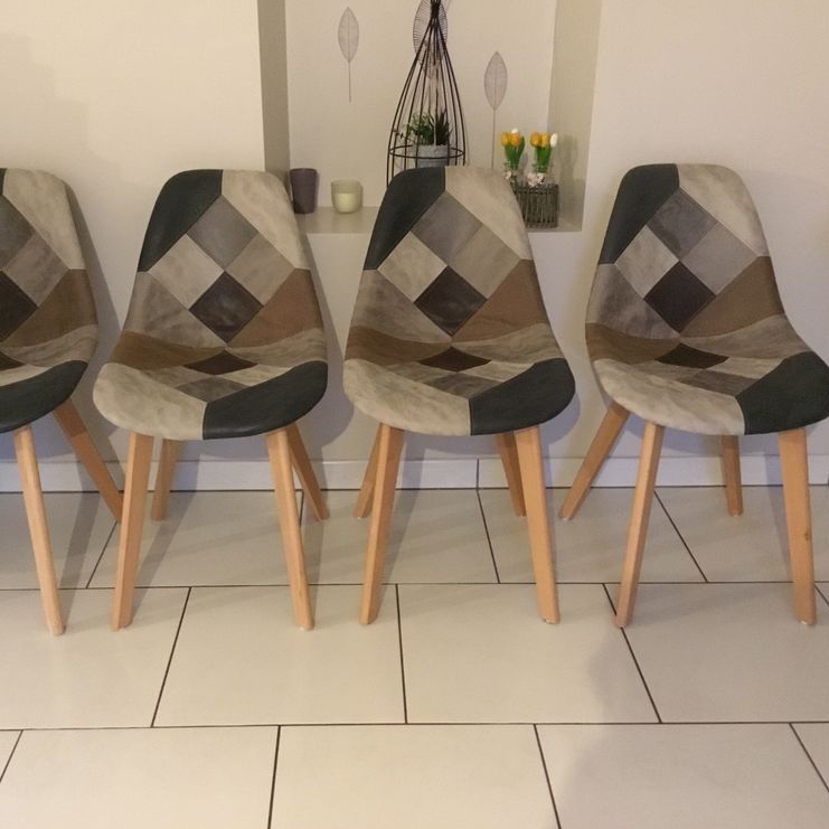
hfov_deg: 44.8
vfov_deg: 44.9
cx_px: 362
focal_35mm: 37
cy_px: 417
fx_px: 1002
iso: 640
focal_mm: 3.3
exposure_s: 1/17
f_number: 2.4
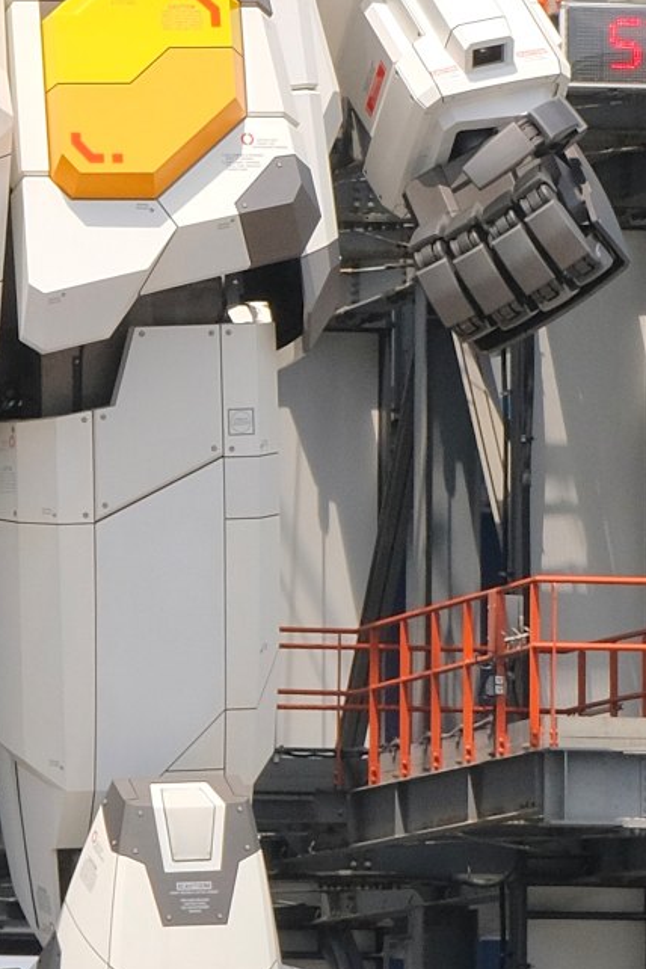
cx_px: -54
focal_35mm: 462
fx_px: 12435
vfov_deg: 4.5
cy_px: 411
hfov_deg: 3.0
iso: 800
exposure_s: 1/1400
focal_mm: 63.4
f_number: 7.1
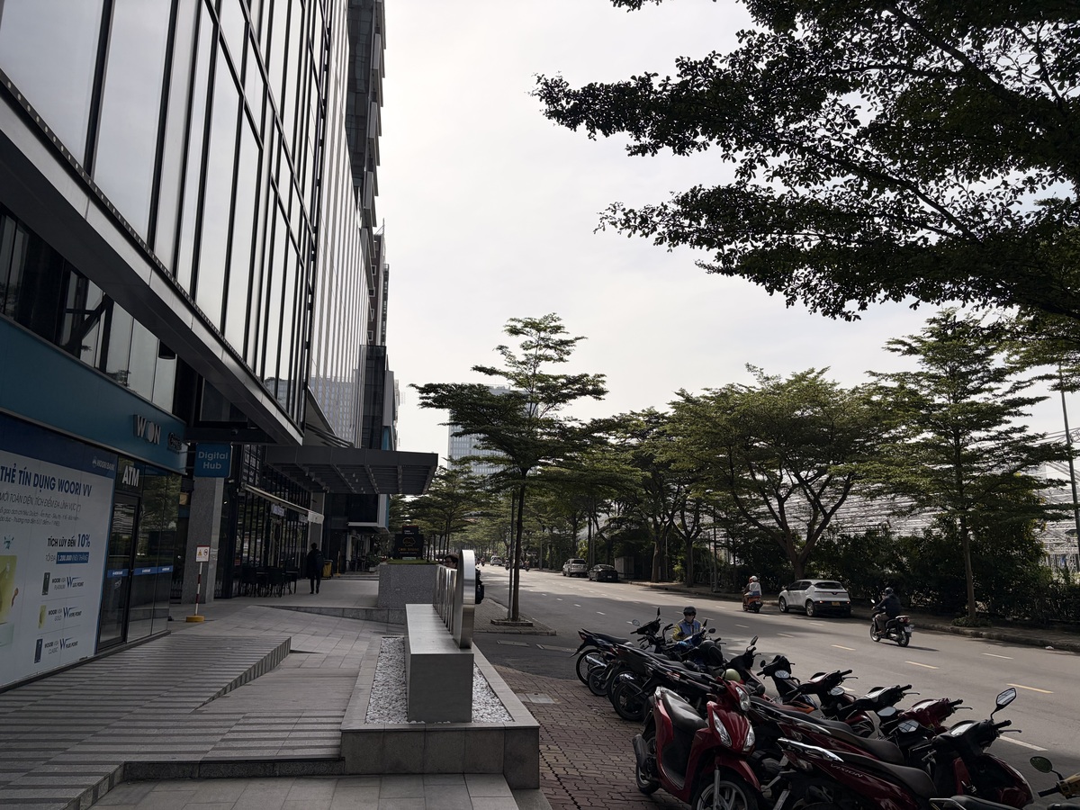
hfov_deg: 67.3
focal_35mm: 26
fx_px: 811
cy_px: 405
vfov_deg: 53.1
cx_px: 540
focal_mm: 5.96
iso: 50
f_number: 1.6
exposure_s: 1/6329
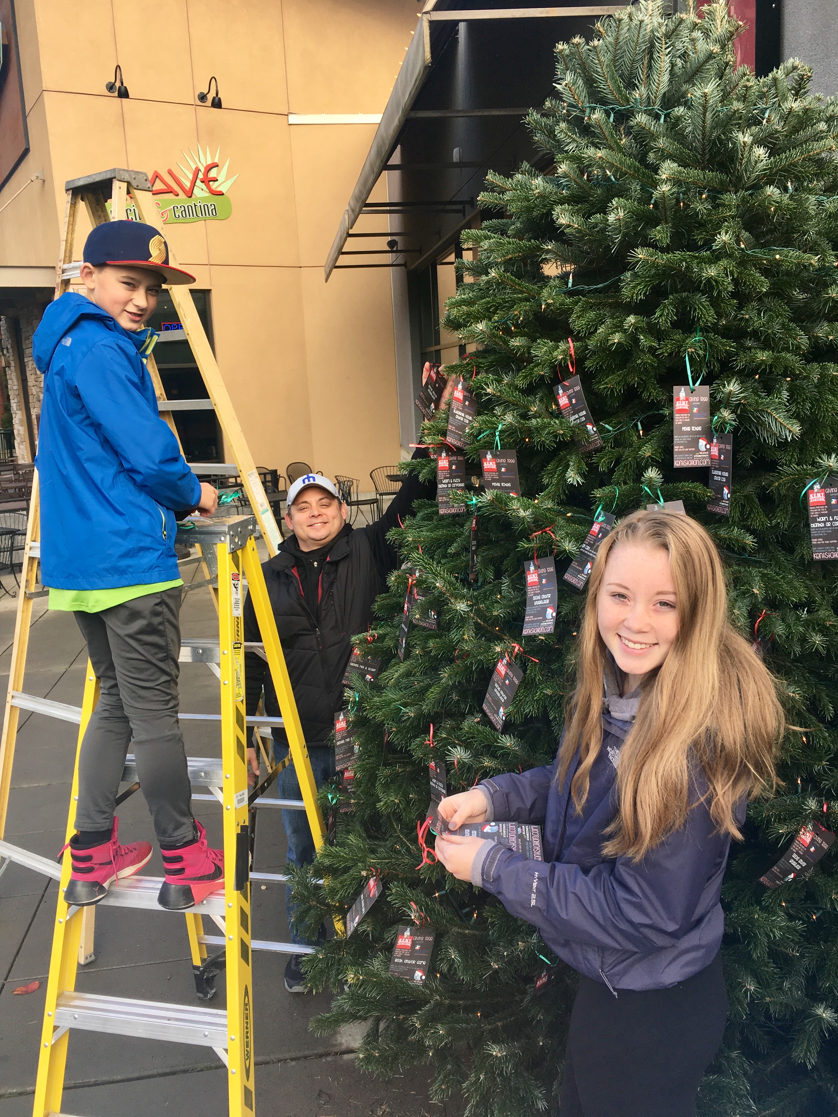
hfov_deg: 48.2
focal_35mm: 29
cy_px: 558
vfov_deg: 61.7
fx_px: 936
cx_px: 419
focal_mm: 4.15
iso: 25
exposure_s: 1/265
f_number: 2.2
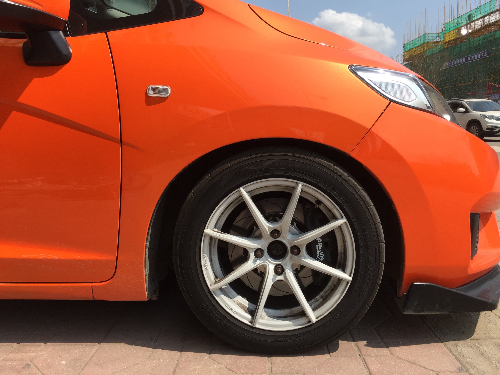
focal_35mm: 29
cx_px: 250
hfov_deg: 61.7
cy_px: 188
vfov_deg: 48.2
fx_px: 419
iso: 32
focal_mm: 4.15
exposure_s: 1/2083
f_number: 2.2
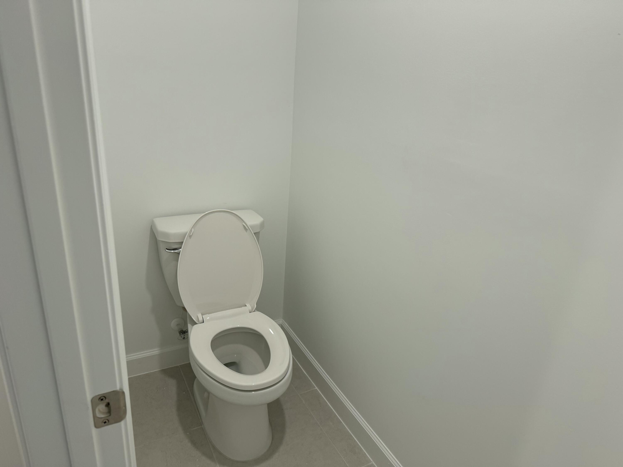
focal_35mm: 24
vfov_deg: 56.8
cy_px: 234
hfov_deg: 71.6
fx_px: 432
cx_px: 312
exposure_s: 1/120
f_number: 1.78
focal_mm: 6.76
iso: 100
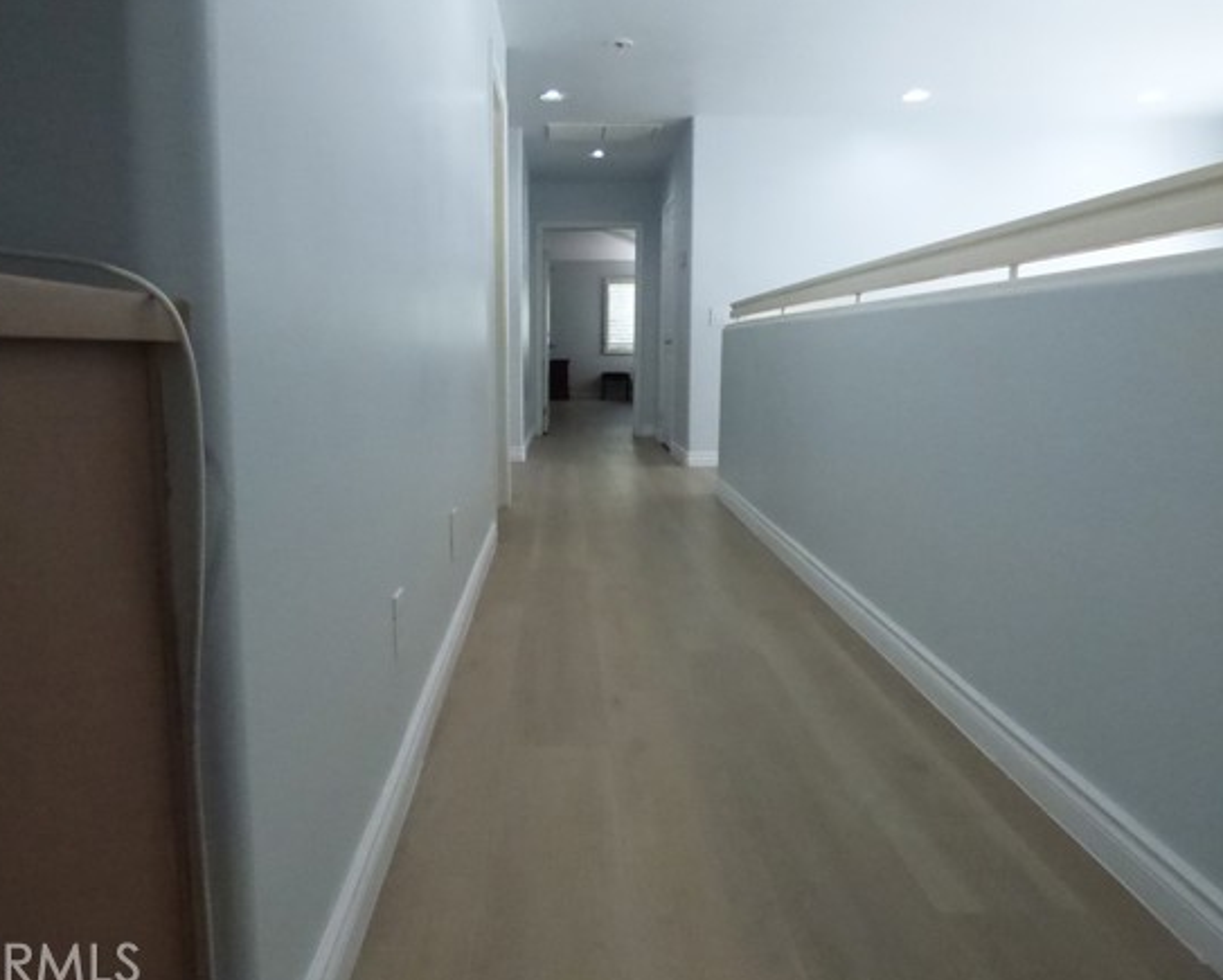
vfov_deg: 60.9
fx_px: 833
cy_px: 455
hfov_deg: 72.3
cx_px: 543
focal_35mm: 23
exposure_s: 1/500
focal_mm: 3.58
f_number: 2.8
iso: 1600
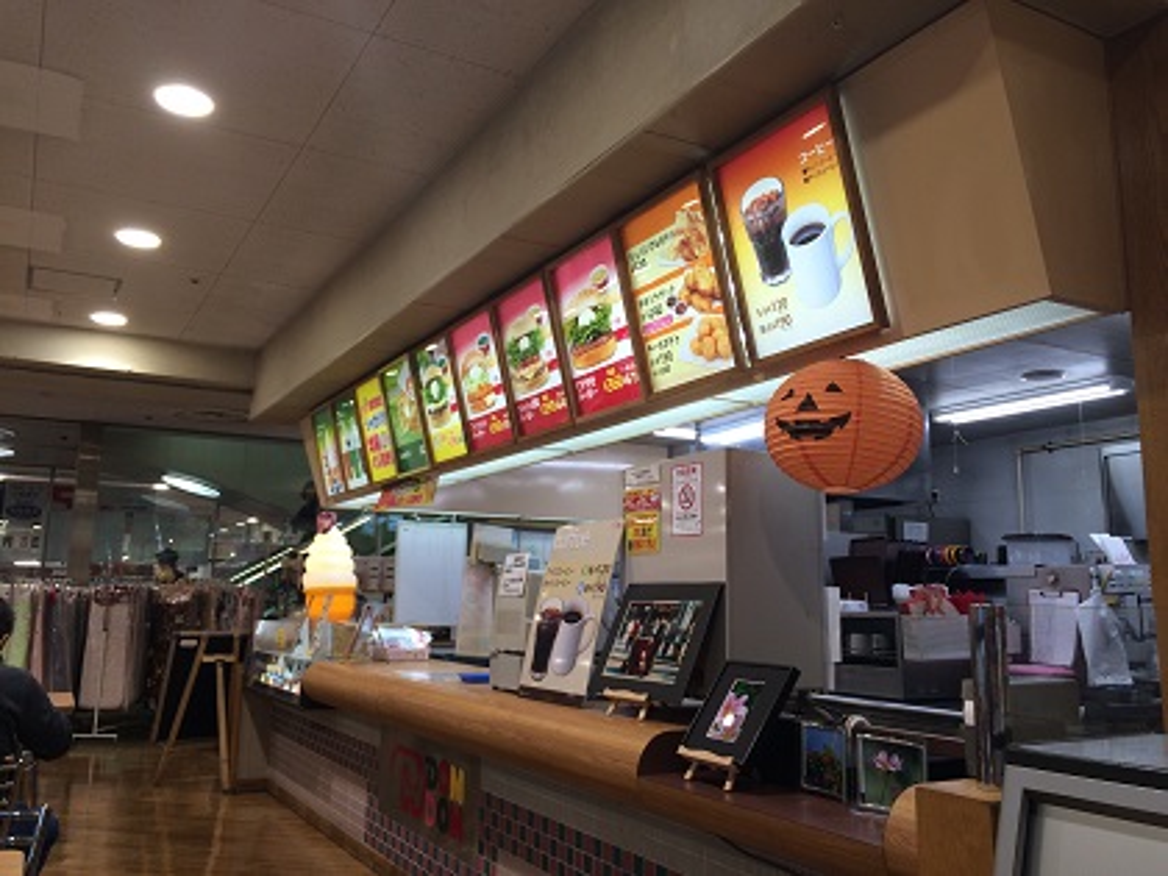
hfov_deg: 61.7
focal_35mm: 29
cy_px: 438
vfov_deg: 48.2
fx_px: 979
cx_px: 584
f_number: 2.2
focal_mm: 4.15
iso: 40
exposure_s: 1/60
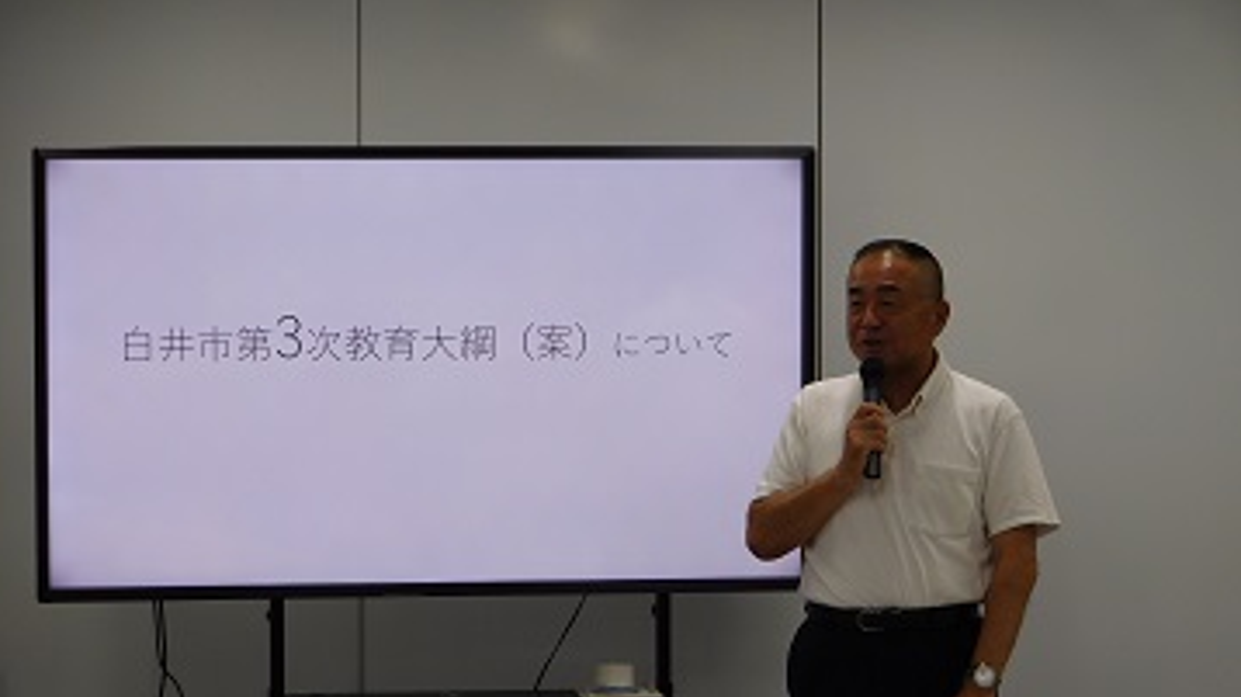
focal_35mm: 137
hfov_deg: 15.7
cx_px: 620
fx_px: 4506
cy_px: 461
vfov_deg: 8.8
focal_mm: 22.3
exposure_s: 1/30
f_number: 5
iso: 125
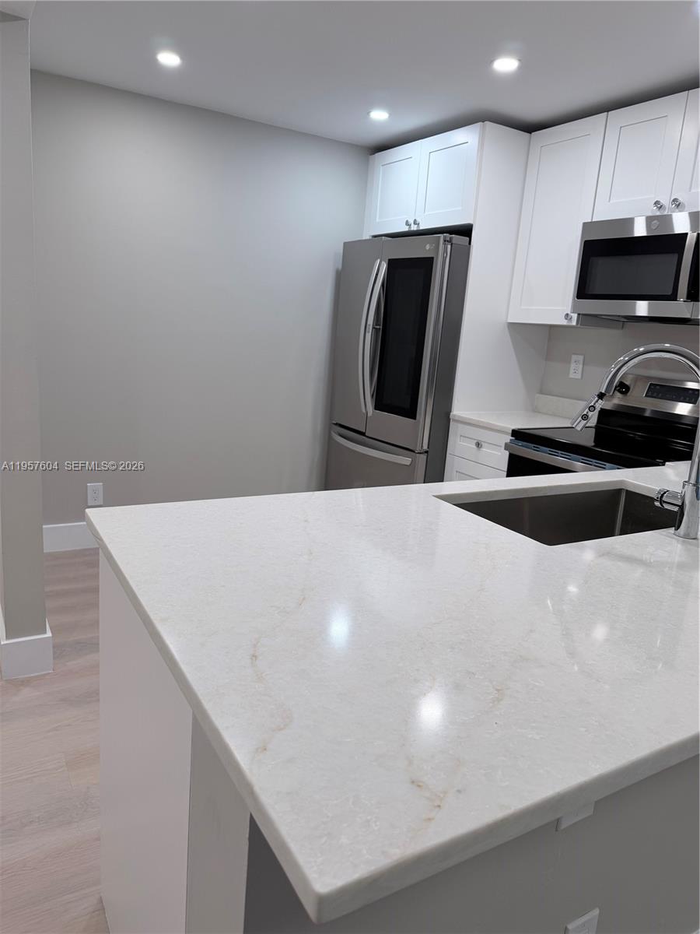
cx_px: 350
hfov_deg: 56.8
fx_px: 647
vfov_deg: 71.6
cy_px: 467
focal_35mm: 24
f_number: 1.78
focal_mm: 6.76
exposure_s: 1/120
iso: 64
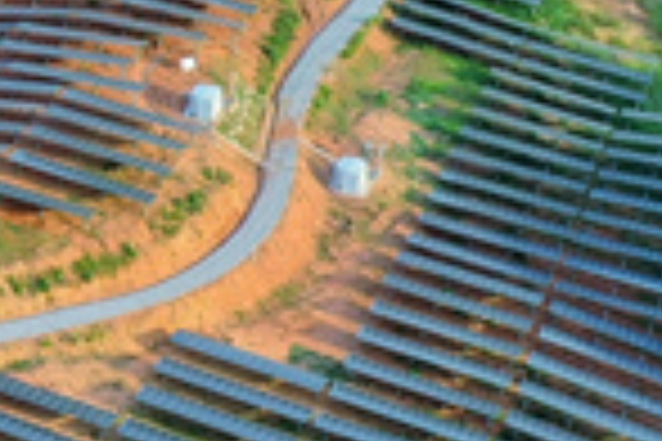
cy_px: -146
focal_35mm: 164
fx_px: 3016
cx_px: -144
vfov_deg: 8.2
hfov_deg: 12.2
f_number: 4
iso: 100
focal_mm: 10.26
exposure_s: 1/100
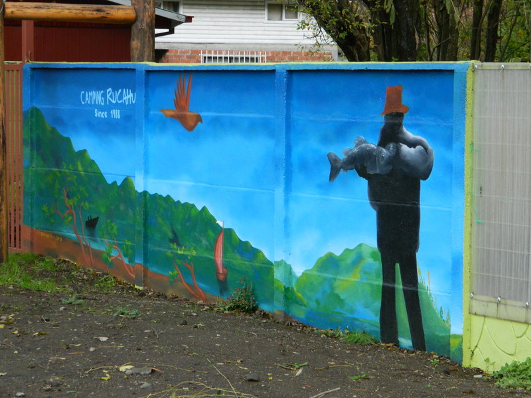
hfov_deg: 13.2
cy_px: 199
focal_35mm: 150
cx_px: 266
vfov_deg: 9.9
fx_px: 2301
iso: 125
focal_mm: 27
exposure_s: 1/30
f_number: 4.9
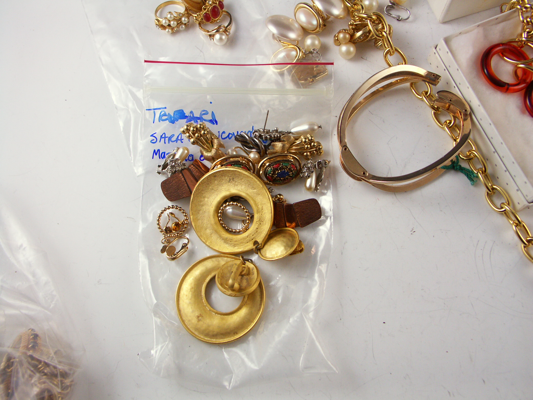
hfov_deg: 58.4
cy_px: 200
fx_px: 477
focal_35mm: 31
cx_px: 266
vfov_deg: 45.4
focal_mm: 8.11
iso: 100
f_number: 3.5
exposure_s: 1/60
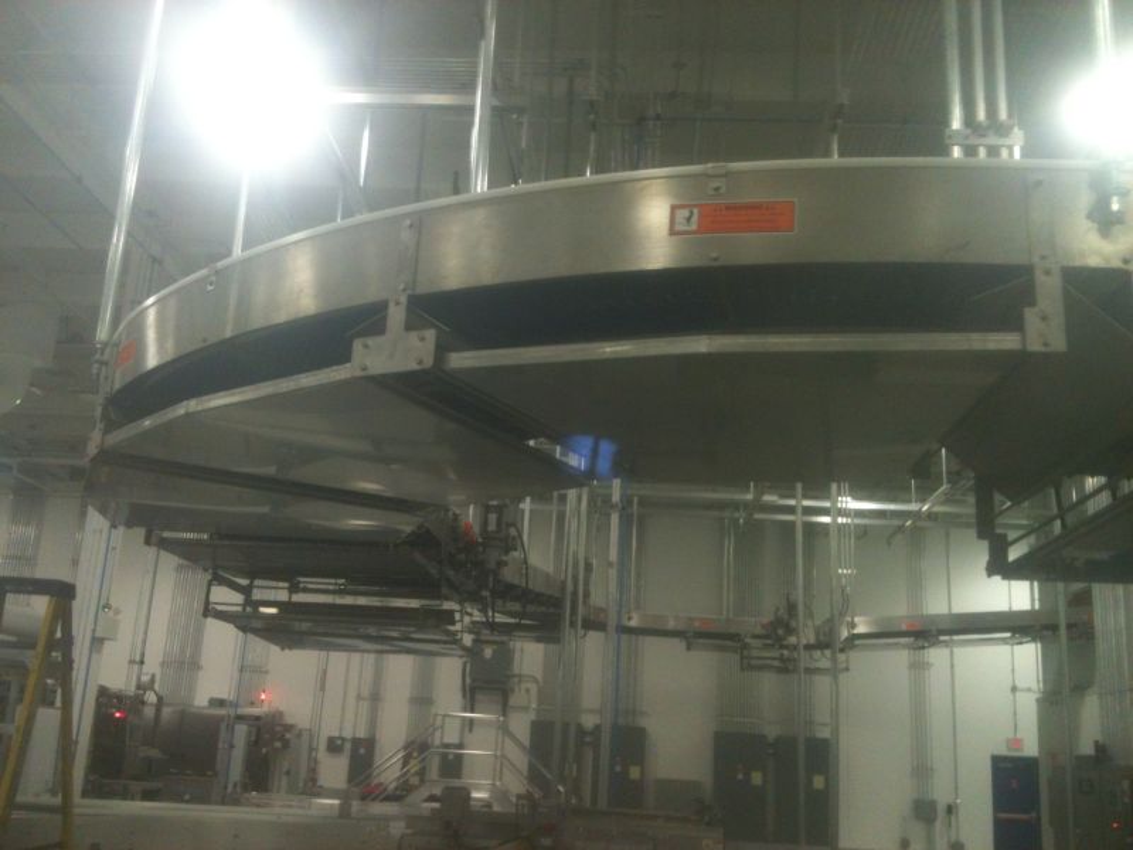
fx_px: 1146
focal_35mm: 35
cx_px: 566
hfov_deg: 52.6
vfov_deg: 40.7
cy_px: 425
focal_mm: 3.85
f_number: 2.8
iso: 100
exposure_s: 1/15
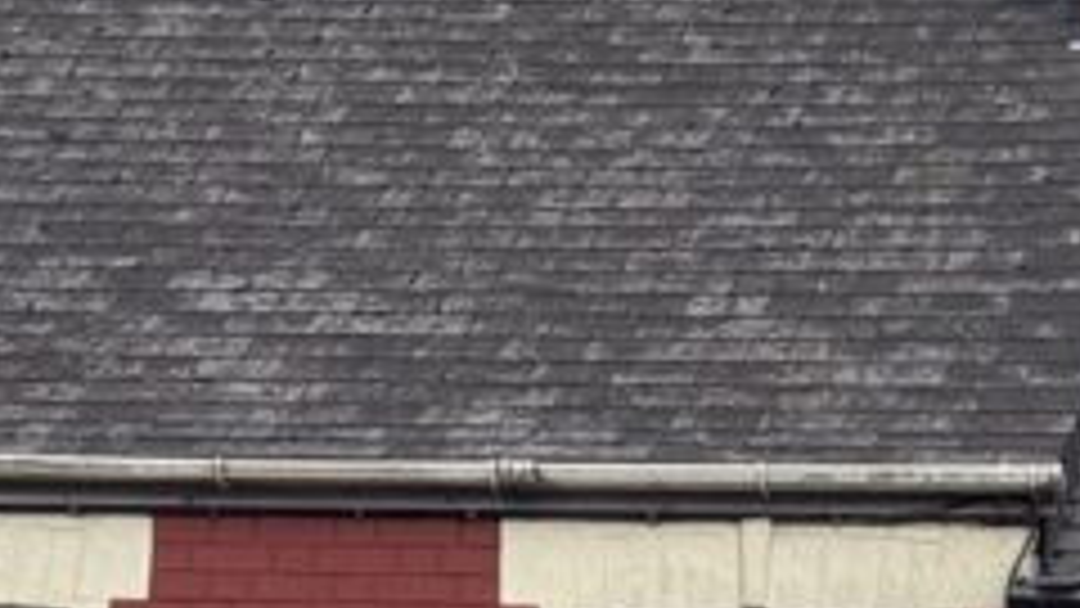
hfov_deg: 9.5
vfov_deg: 5.2
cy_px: 1563
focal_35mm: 223
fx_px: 6386
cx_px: 1490
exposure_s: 1/1980
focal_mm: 6.76
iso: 64
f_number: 1.78
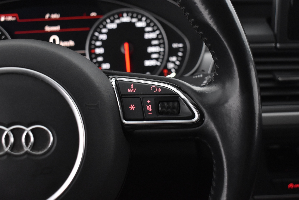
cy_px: 100
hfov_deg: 41.1
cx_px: 150
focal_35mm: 48
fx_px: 399
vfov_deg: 28.1
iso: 3200
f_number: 4.5
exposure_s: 1/30
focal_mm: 32
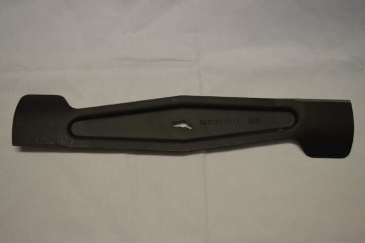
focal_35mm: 44
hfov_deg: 45.0
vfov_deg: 30.8
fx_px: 441
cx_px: 182
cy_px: 122
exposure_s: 1/80
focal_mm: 29
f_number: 4.5
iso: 400
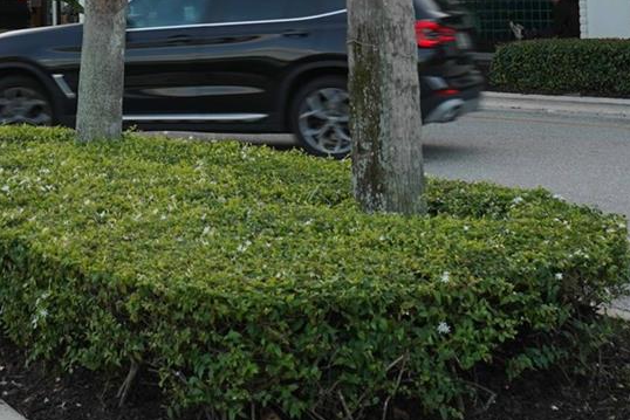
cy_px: -166
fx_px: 1820
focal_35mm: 104
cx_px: 55
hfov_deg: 19.3
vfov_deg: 12.6
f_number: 13
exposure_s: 1/40
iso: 200
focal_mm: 35
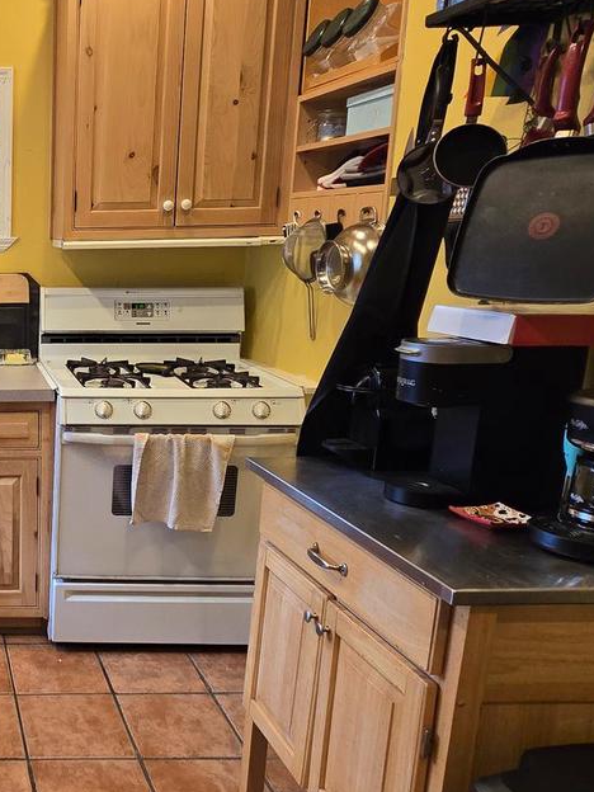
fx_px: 732
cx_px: -80
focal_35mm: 32
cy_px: 430
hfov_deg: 36.4
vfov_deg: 56.7
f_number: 2.2
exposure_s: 1/60
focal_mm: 2.2
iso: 100
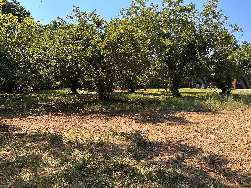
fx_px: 174
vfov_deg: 56.8
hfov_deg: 71.6
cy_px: 94
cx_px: 126
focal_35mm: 24
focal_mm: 6.86
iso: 80
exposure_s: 1/1198
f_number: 1.78
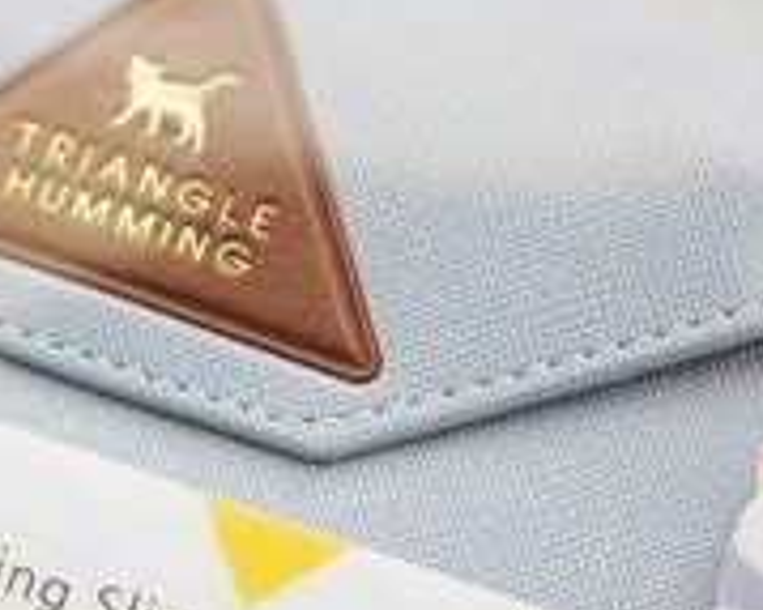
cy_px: 245
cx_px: 234
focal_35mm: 176
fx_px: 3965
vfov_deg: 8.8
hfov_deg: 11.0
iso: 100
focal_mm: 35
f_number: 1.8
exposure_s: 1/125
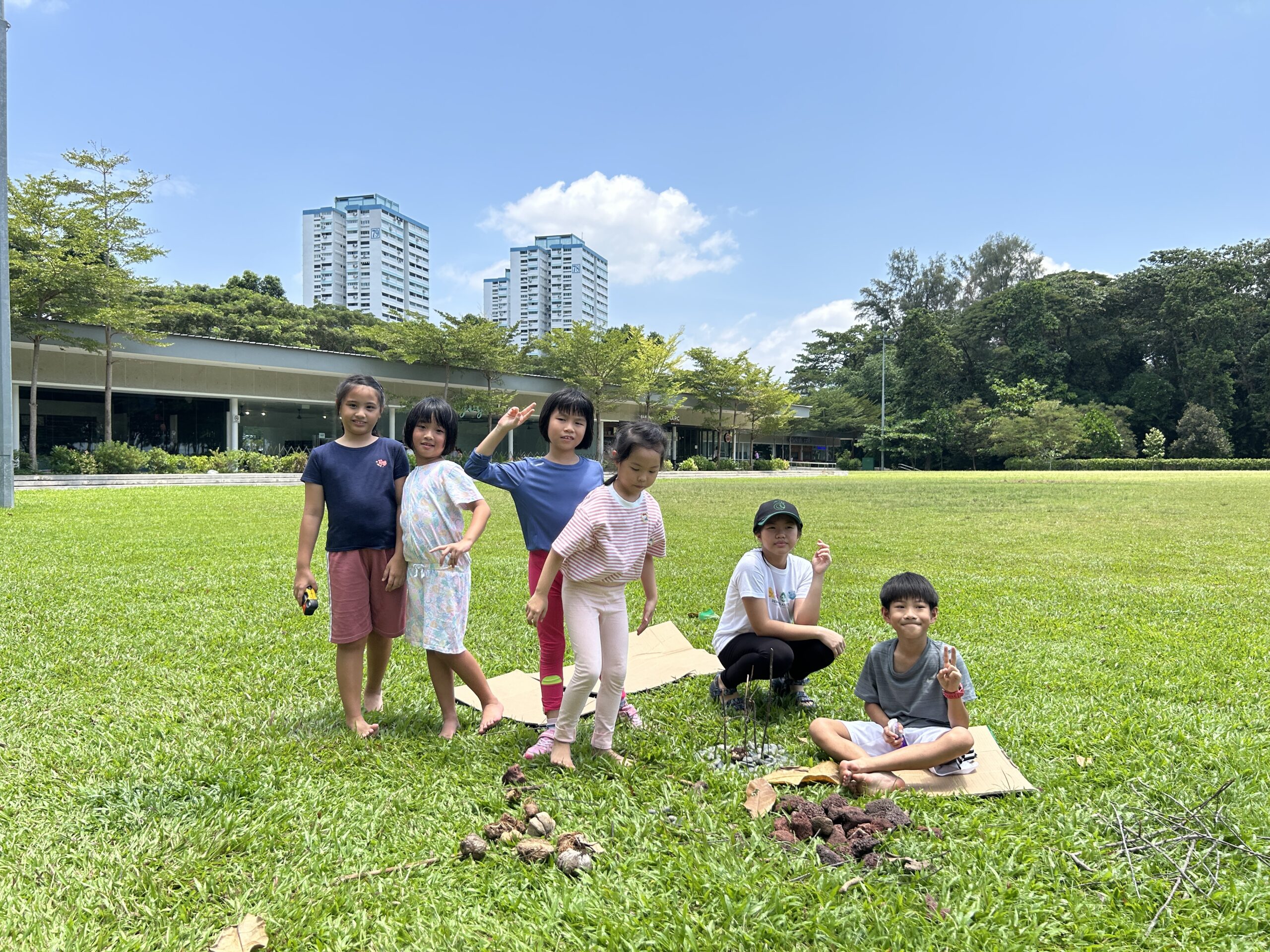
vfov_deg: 53.1
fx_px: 954
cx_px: 635
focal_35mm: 26
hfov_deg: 67.3
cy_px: 476
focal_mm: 5.7
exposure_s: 1/2762
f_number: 1.5
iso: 50
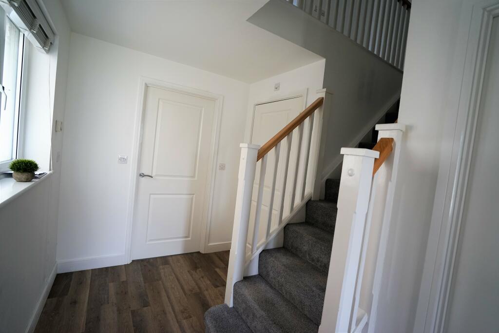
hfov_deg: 96.7
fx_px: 222
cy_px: 166
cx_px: 250
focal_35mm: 16
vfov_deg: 73.8
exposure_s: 1/60
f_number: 4
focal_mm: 16
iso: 640
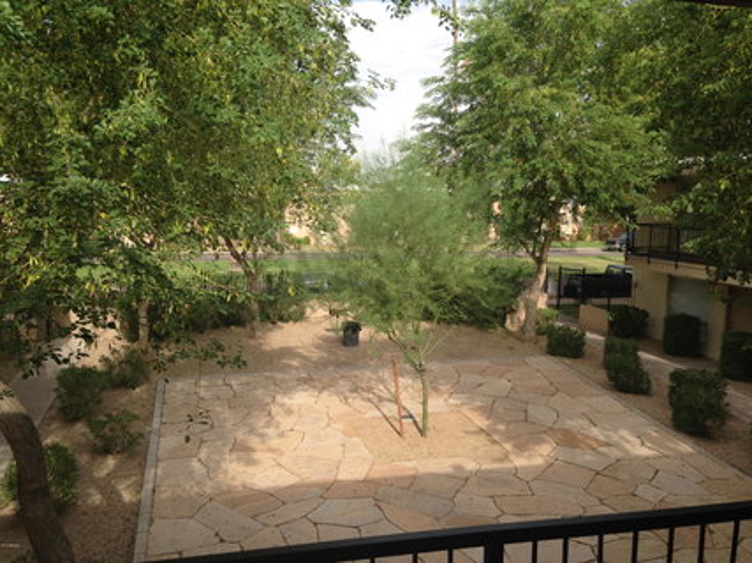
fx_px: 717
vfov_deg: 42.9
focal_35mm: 33
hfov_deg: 55.4
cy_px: 282
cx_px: 376
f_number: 2.4
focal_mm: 4.12
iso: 50
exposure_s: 1/602
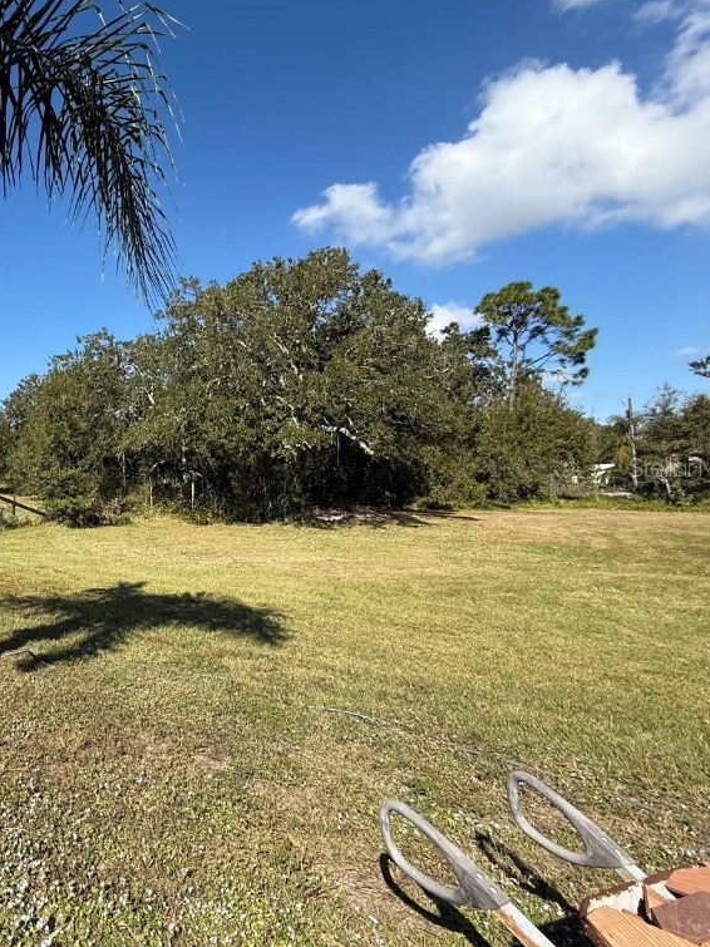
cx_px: 105
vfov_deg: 84.7
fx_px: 520
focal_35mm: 19
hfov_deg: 60.8
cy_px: 467
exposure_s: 1/1848
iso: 50
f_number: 2.2
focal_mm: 2.22
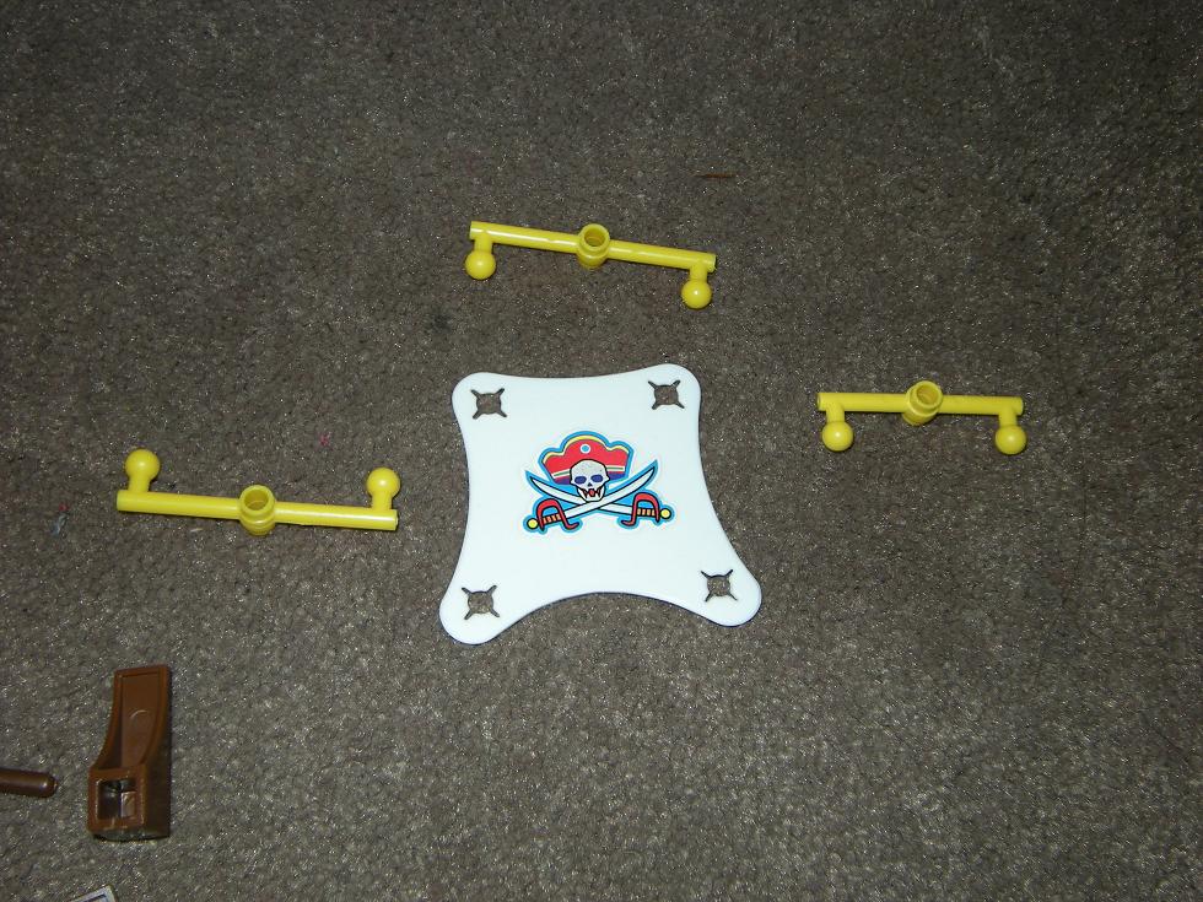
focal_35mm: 45
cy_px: 451
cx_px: 602
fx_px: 1564
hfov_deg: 42.1
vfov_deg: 32.2
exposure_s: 1/60
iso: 64
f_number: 3.5
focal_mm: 7.5
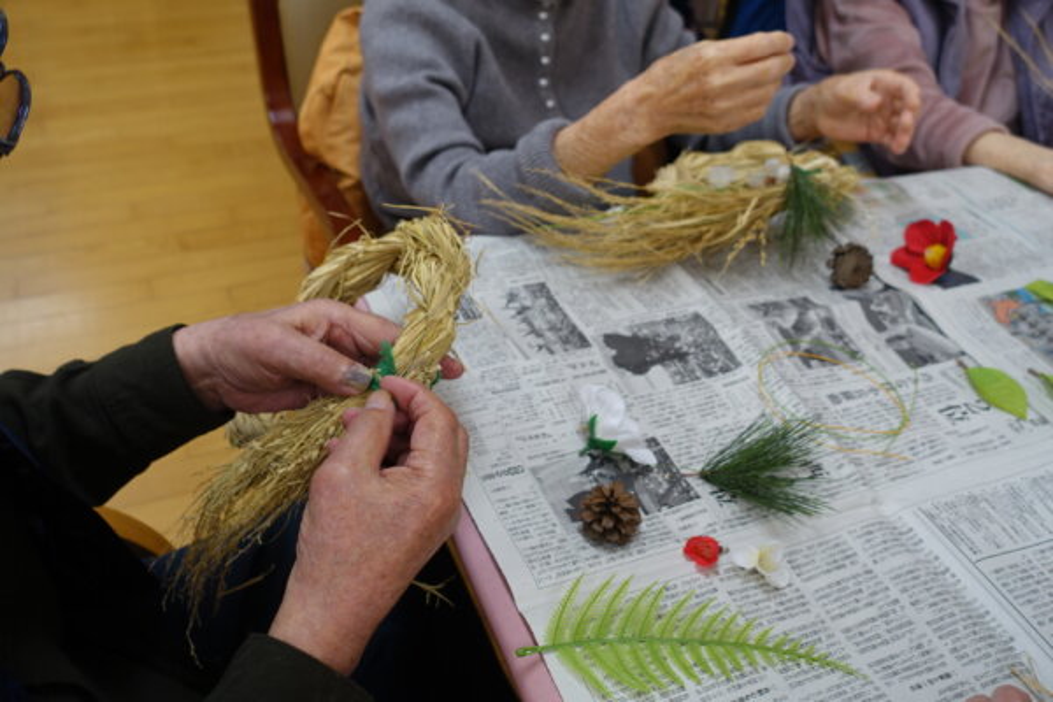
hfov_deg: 53.1
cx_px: 526
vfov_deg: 36.9
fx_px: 1053
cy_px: 351
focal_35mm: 36
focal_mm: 13.34
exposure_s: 1/40
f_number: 2.8
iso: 125
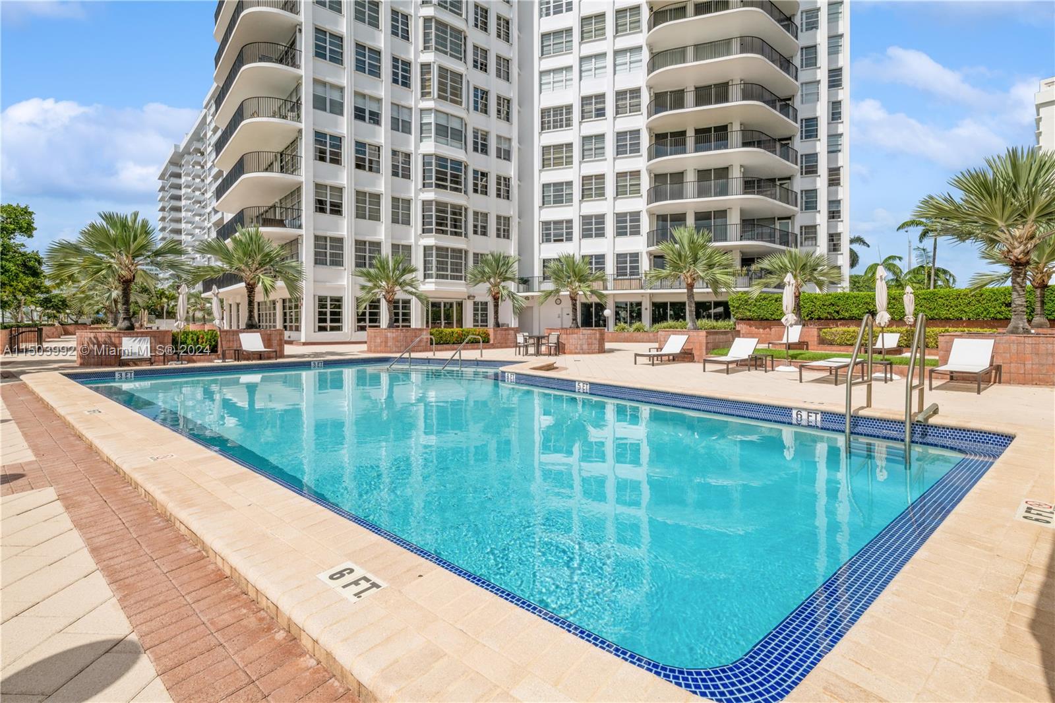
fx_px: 469
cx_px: 528
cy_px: 352
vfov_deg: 73.7
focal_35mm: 16
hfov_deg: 96.7
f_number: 9
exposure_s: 1/640
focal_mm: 16
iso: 200
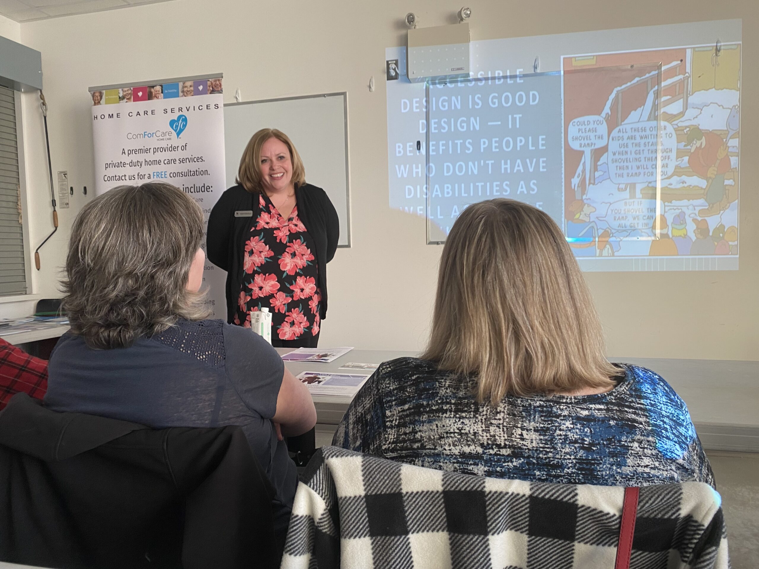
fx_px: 570
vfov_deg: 53.1
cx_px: 380
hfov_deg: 67.3
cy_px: 284
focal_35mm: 26
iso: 80
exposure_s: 1/57
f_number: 1.8
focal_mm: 4.25
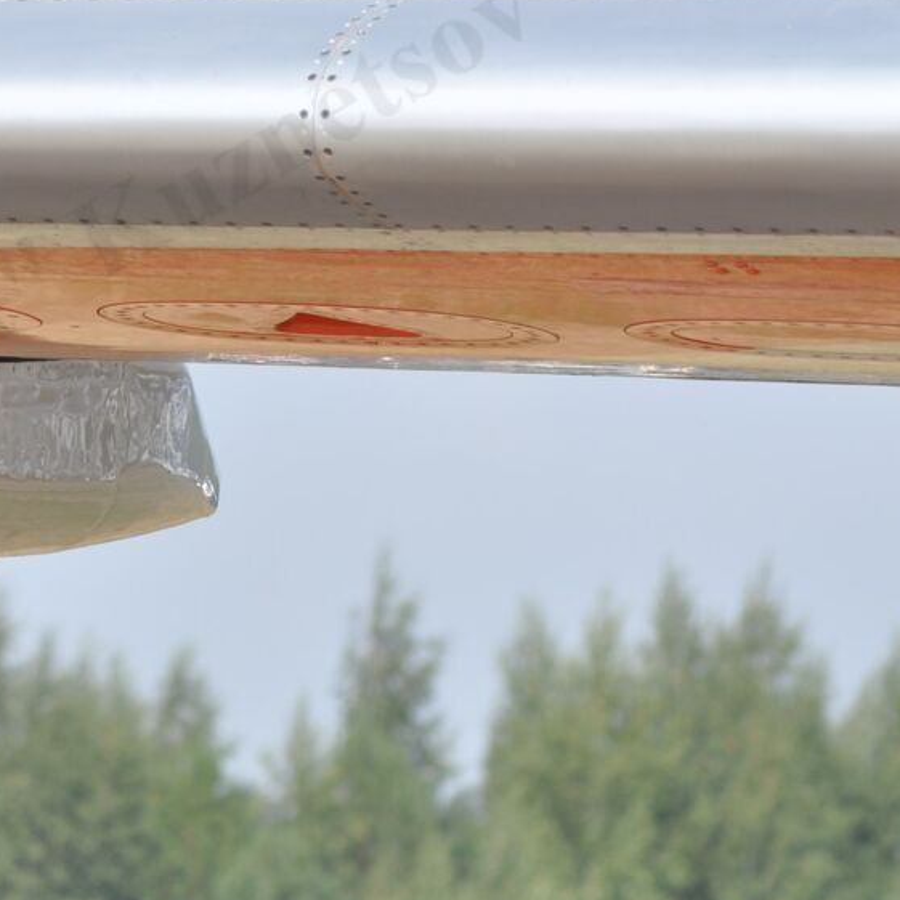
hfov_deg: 3.5
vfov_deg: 3.5
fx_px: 14531
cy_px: 313
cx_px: -37
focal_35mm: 494
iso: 200
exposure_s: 1/400
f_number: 8
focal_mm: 170
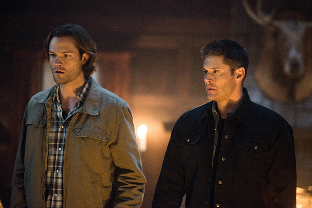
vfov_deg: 16.1
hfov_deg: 23.9
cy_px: 104
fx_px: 737
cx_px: 156
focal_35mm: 85
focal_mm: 85
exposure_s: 1/80
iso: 4000
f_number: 1.8
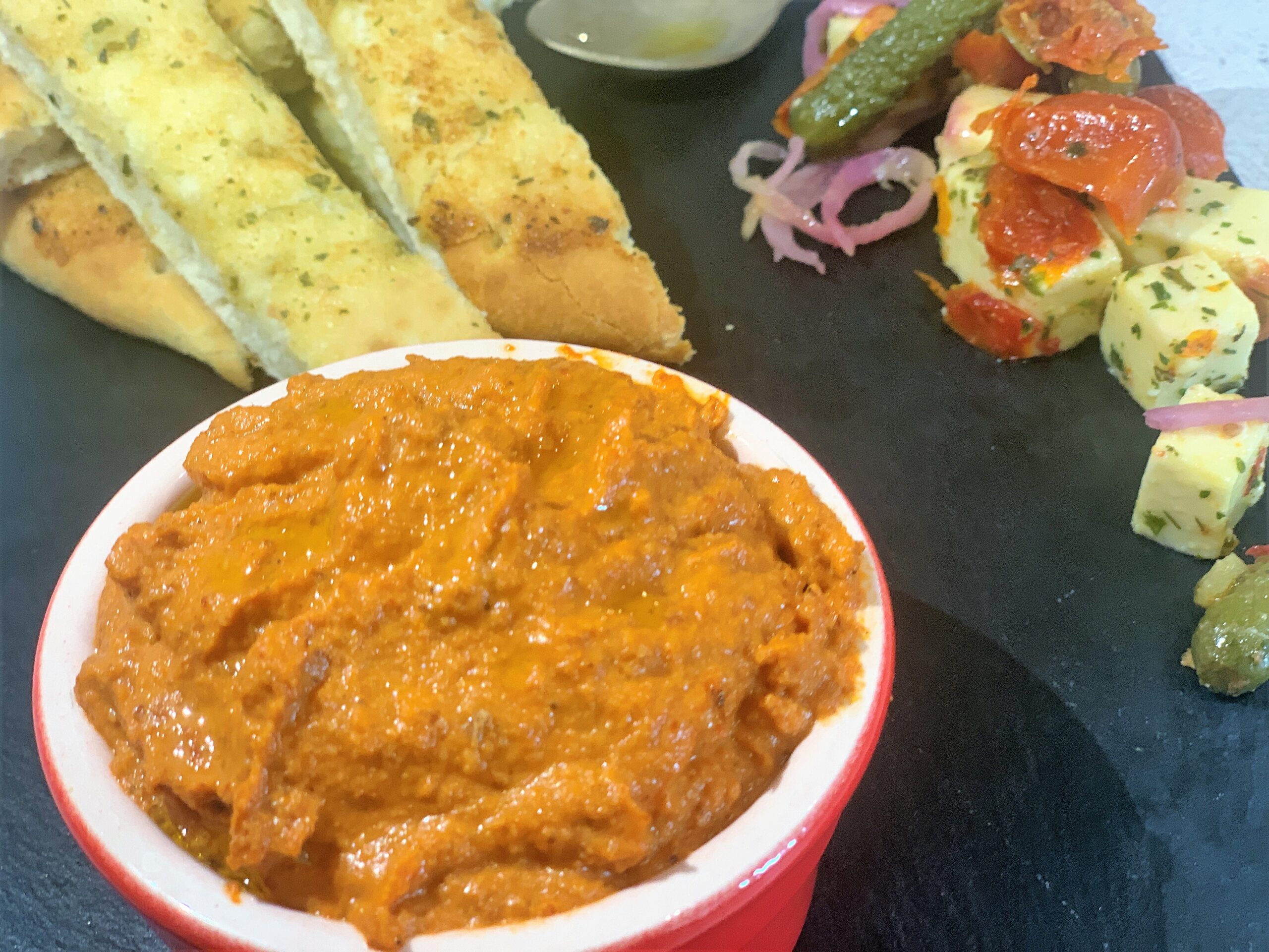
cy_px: 476
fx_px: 1906
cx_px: 634
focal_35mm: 52
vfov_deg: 28.0
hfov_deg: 36.8
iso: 80
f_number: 2.4
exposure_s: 1/50
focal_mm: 6
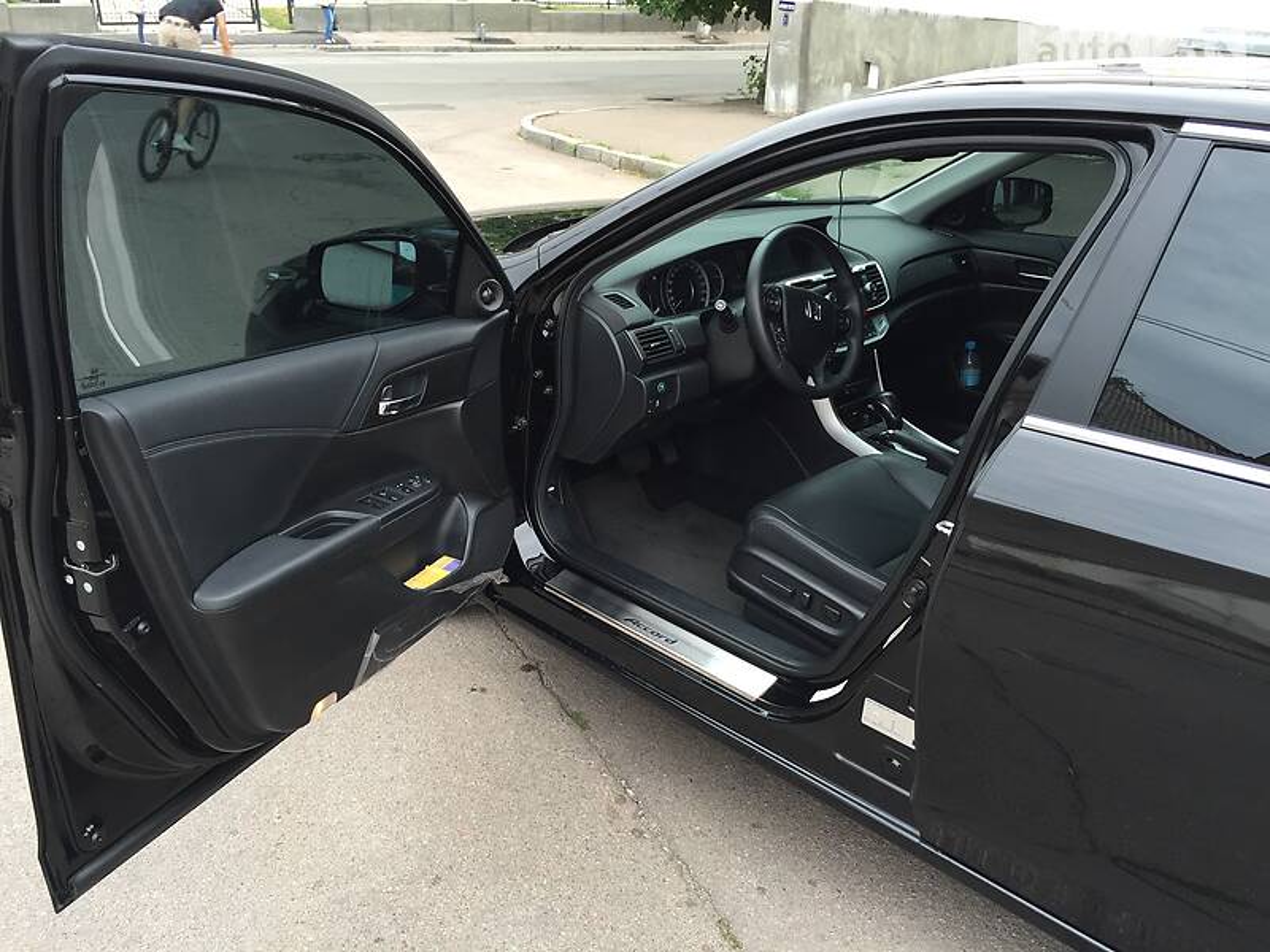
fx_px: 1064
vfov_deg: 48.2
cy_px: 476
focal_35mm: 29
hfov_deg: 61.7
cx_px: 635
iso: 50
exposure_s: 1/120
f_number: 2.2
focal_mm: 4.2
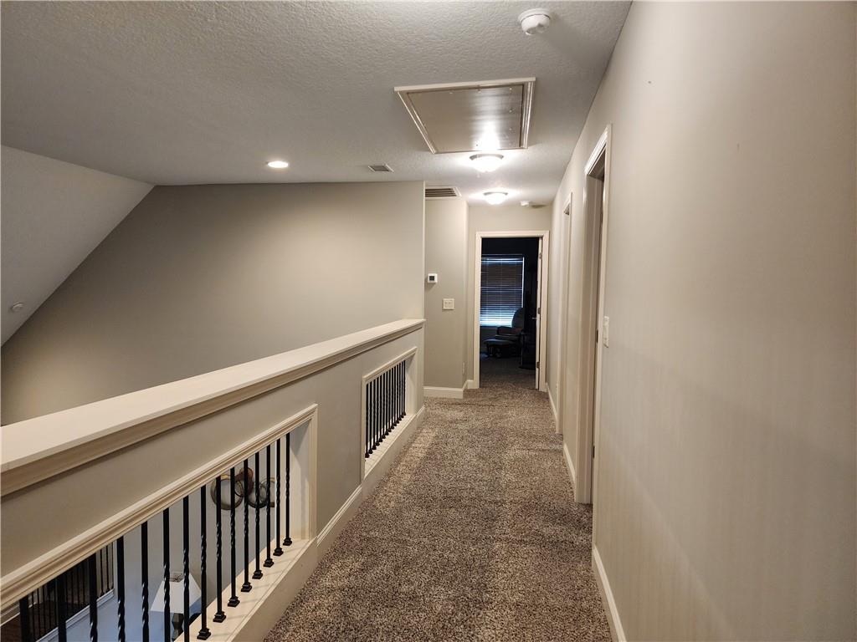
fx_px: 569
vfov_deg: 58.9
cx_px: 428
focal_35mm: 23
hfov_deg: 73.9
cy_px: 321
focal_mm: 6.4
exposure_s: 1/120
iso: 500
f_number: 1.8
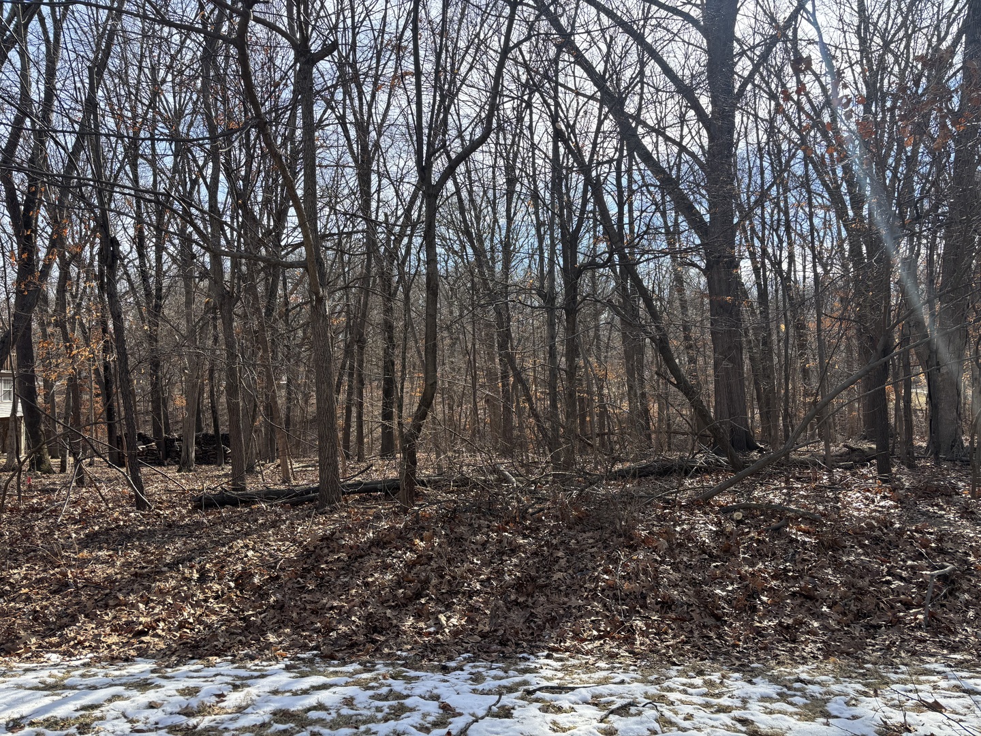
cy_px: 368
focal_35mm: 26
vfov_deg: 53.1
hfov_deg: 67.3
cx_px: 490
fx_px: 737
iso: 50
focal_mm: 5.96
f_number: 1.6
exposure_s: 1/865
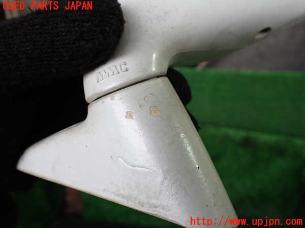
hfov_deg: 60.0
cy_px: 114
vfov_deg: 46.8
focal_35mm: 30
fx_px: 264
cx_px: 152
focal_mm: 5.4
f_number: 2.3
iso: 250
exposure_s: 1/125
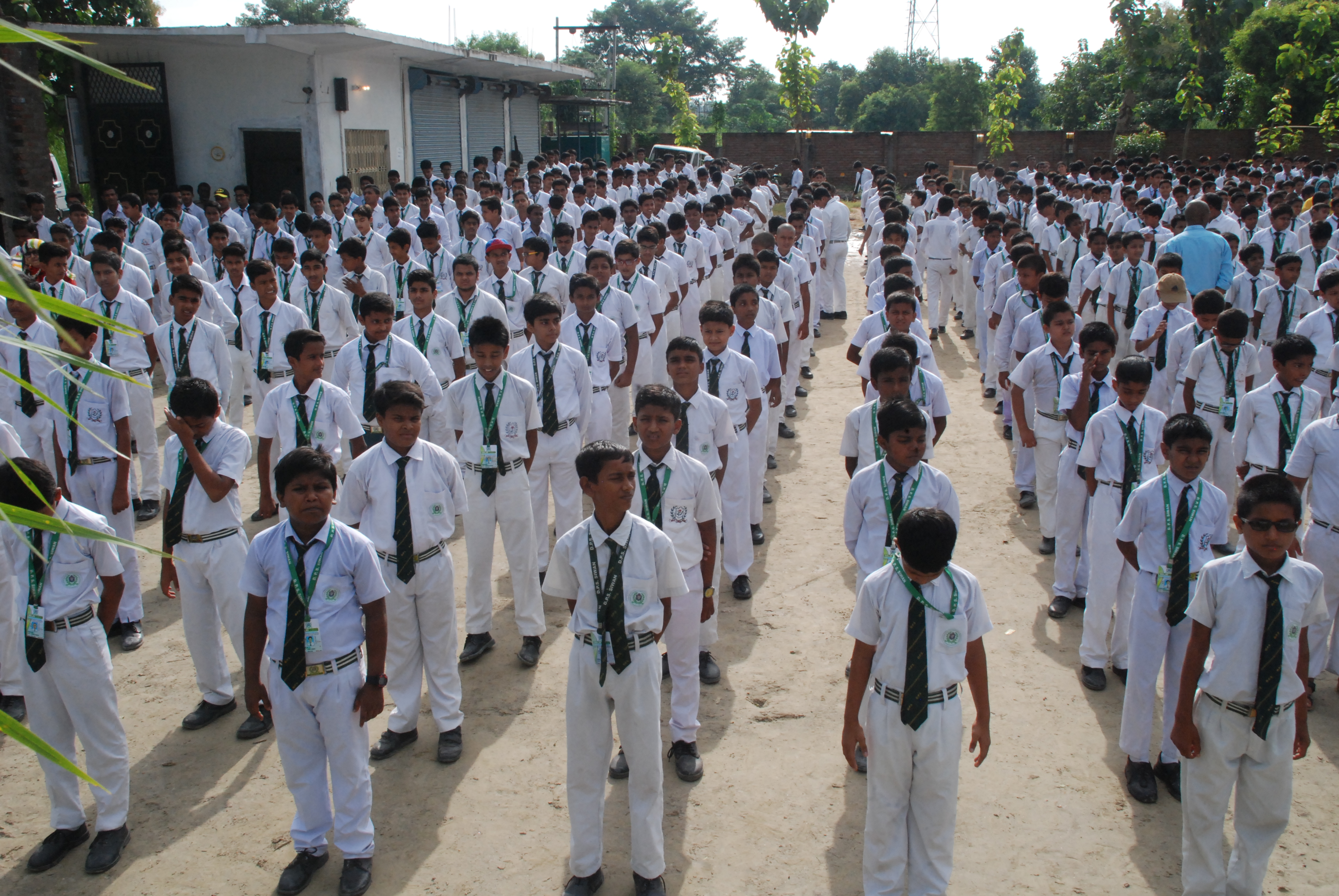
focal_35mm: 33
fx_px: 1229
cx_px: 670
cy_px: 448
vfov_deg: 40.1
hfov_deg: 57.2
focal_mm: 22
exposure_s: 1/400
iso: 800
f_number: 10
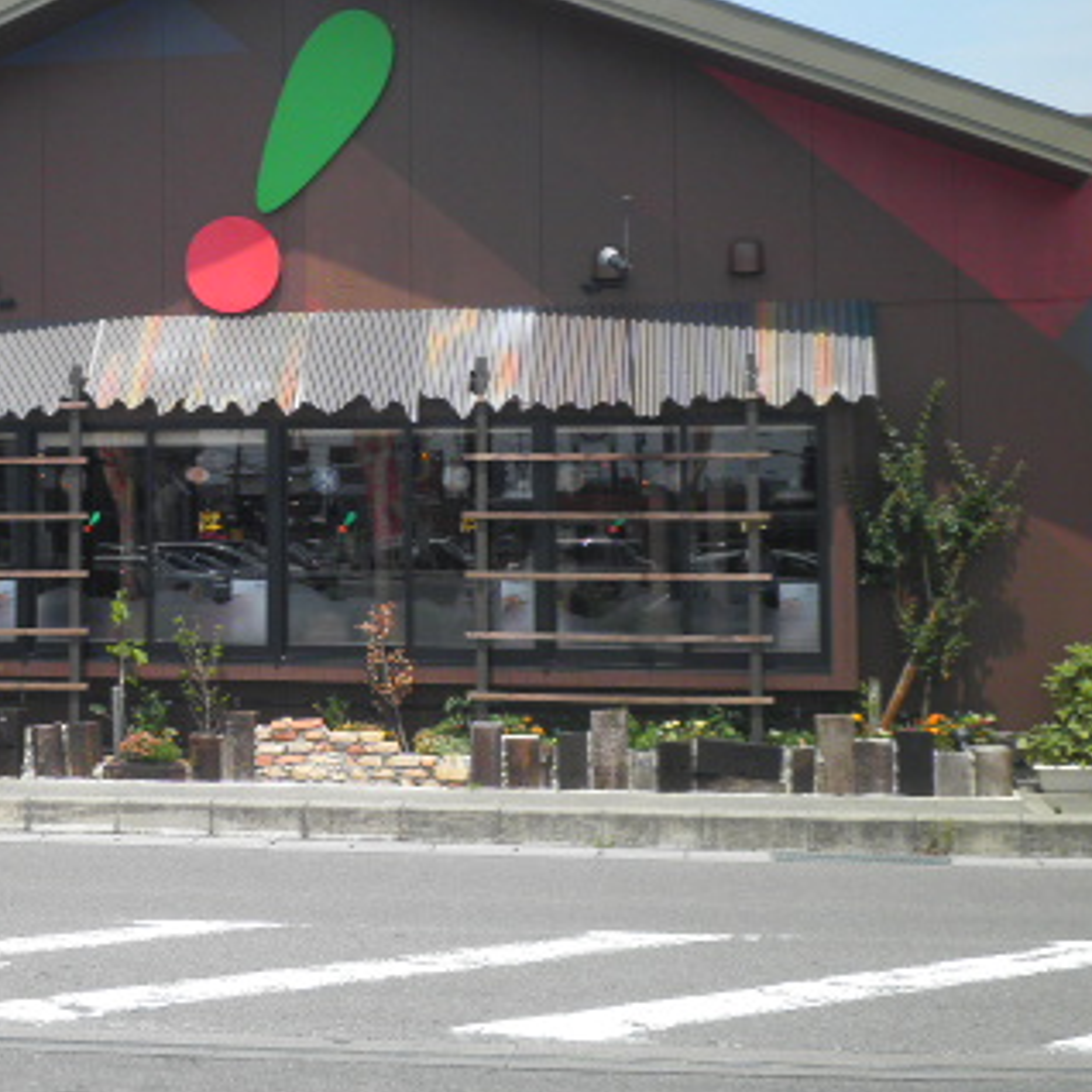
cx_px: 189
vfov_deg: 26.8
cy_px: 409
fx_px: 2284
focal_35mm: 64
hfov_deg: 26.3
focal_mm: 6.4
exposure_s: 1/100
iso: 64
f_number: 8.8
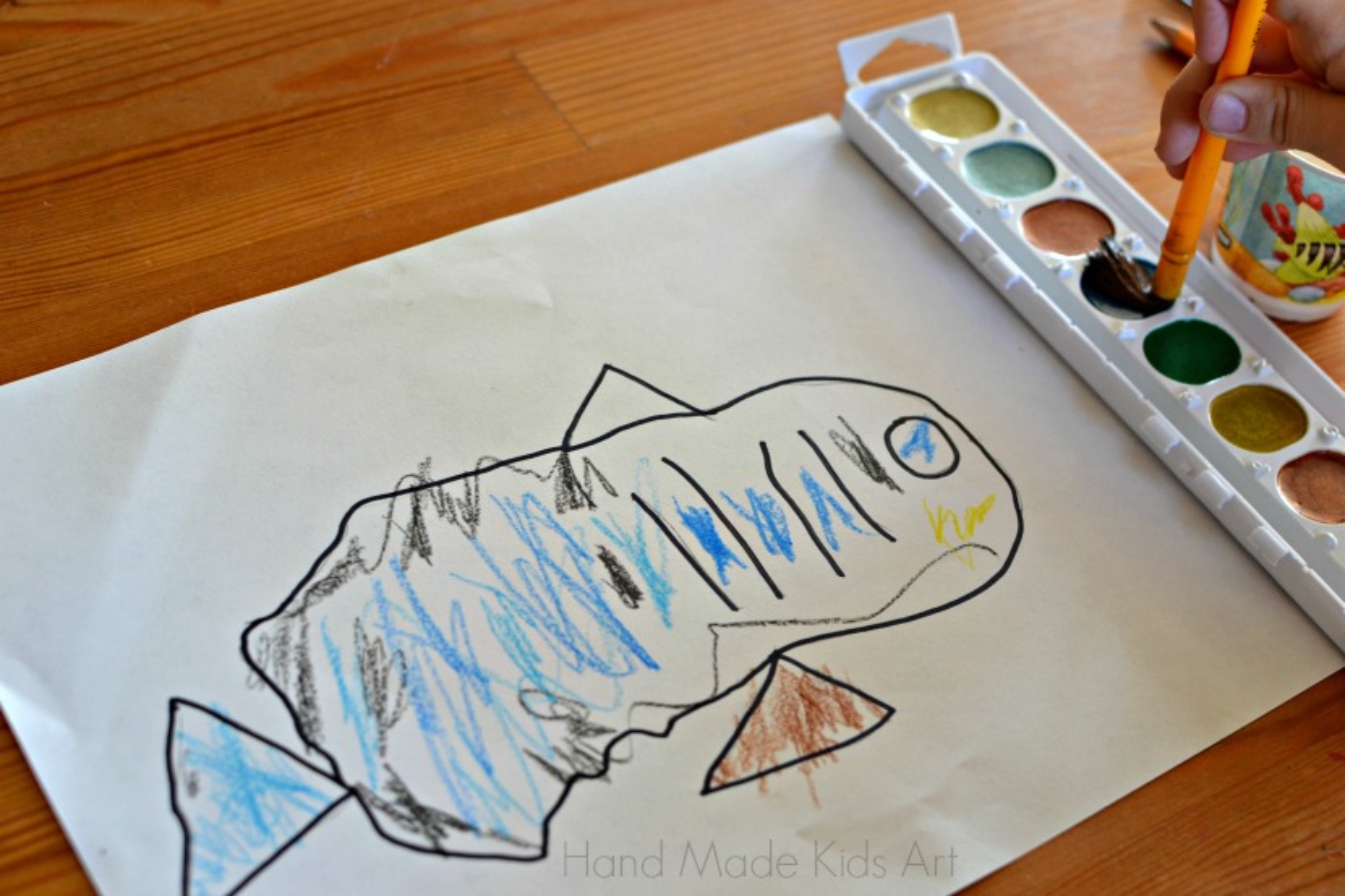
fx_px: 1961
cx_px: 672
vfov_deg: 25.7
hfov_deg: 37.9
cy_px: 448
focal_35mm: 52
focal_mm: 35
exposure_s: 1/80
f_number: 4.5
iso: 400
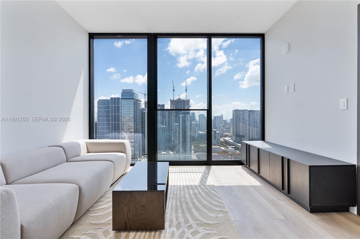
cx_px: 180
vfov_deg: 73.7
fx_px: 160
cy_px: 120
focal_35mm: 16
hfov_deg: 96.8
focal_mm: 16
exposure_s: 1/160
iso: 800
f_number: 9
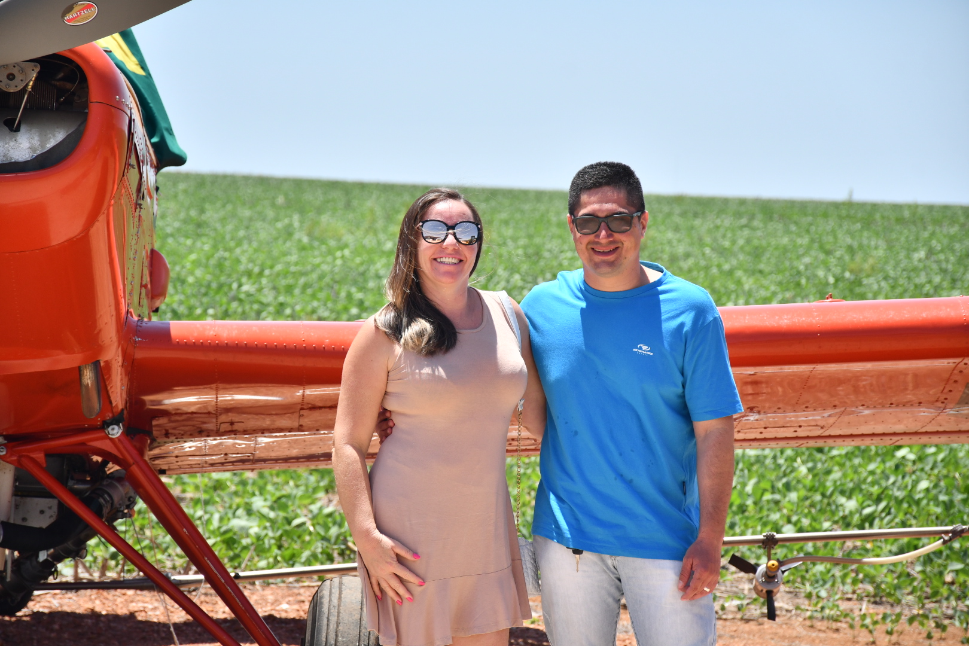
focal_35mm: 168
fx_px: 4522
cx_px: 484
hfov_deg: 12.2
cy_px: 323
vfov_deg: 8.2
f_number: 6.3
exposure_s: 1/1000
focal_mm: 112
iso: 200
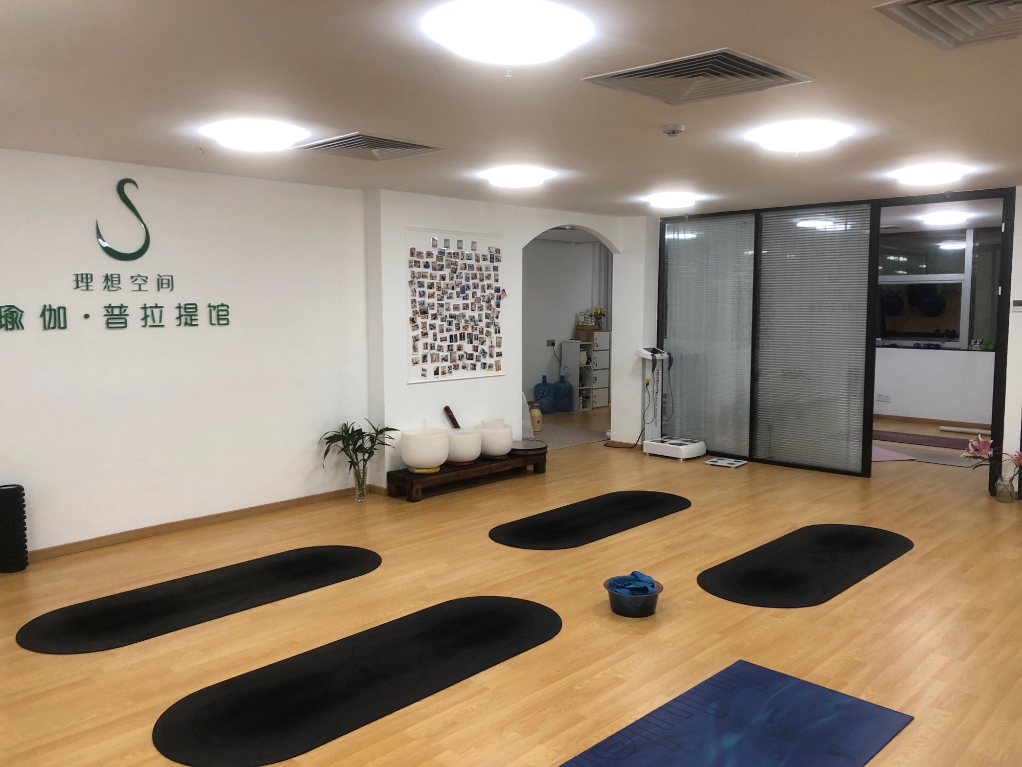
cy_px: 384
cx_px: 511
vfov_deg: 49.7
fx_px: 827
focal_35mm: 28
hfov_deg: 63.4
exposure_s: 1/30
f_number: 1.8
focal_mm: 3.99
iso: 40
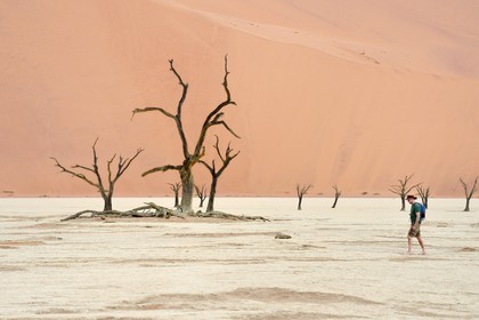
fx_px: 2395
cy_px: 160
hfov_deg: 11.4
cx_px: 240
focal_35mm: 180
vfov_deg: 7.6
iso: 400
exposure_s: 1/250
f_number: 9
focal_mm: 180
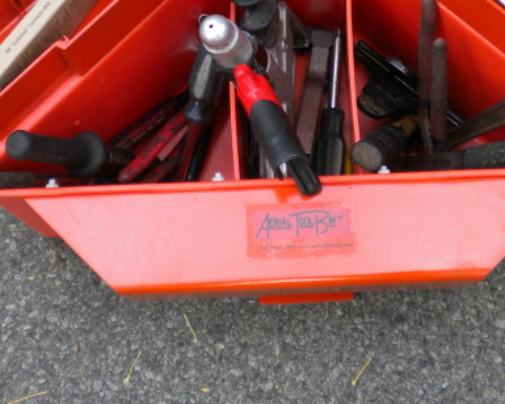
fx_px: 1061
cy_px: 14
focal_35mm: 71
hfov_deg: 26.7
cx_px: 295
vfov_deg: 20.9
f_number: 3.1
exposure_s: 1/170
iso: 80
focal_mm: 6.3
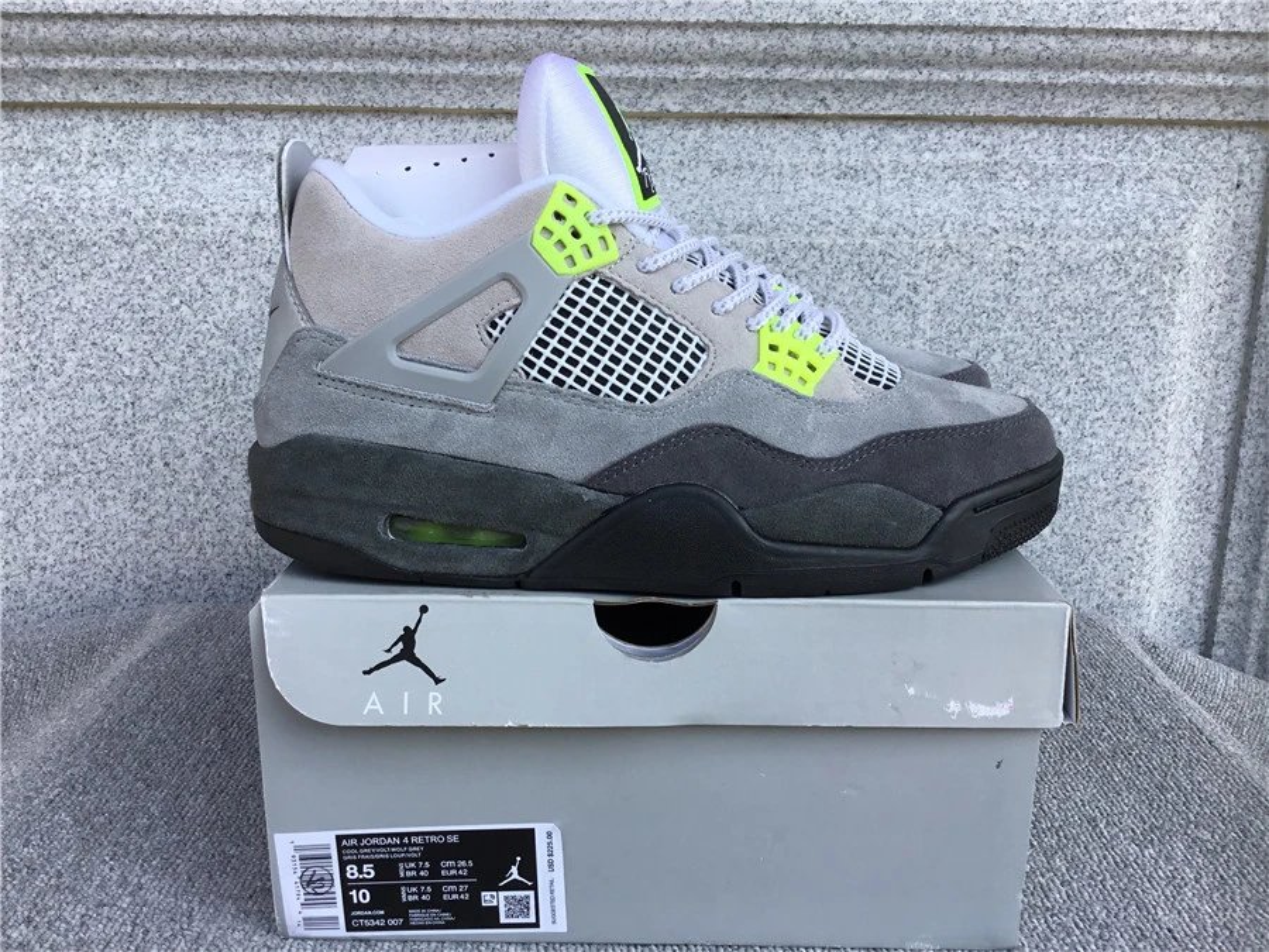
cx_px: 634
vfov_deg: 45.4
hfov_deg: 58.4
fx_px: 1136
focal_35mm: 31
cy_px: 476
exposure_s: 1/367
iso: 25
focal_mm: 3.3
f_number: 2.4
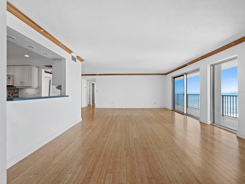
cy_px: 92
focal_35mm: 14
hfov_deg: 102.0
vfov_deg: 85.7
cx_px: 122
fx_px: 99
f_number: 11
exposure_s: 1/3
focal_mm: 7
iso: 320
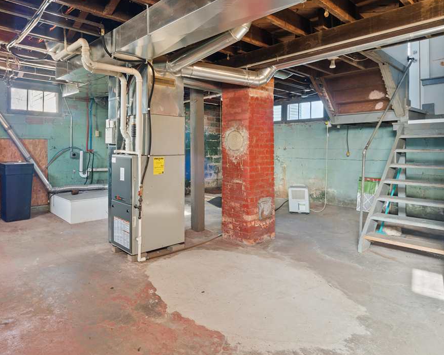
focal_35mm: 22
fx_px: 289
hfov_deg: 73.5
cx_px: 162
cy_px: 155
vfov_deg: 62.9
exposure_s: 1/1.25
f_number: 10
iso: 400
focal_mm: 16
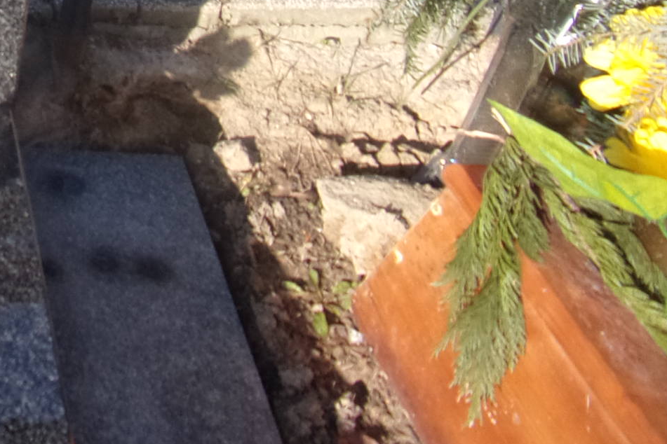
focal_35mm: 68
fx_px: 1260
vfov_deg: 18.0
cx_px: -216
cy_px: -209
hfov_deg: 25.3
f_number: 3.3
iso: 80
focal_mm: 4.3
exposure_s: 1/400
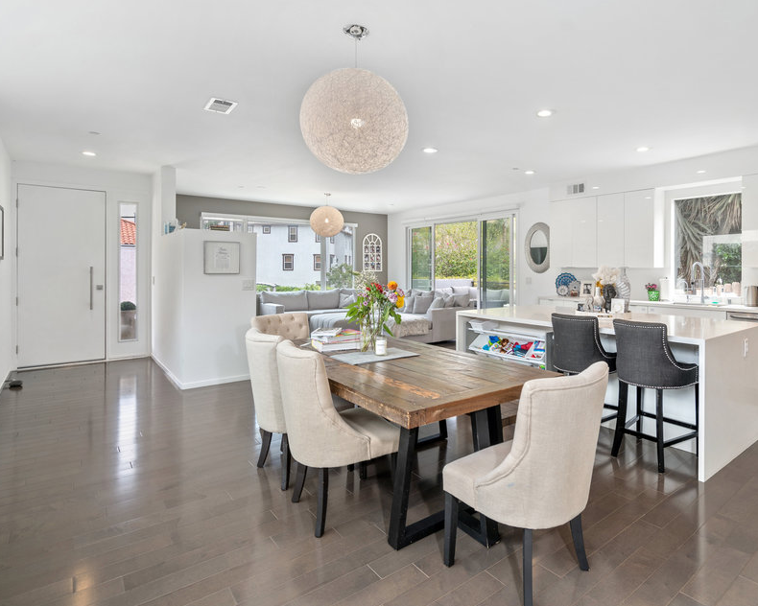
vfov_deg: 70.8
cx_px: 459
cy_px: 288
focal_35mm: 19
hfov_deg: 82.2
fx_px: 426
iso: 100
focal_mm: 16
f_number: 5.6
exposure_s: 1/20
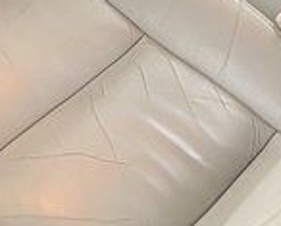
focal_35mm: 111
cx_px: -44
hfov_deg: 16.7
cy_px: -168
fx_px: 924
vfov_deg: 12.8
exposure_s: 1/40
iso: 640
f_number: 1.6
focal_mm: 5.1
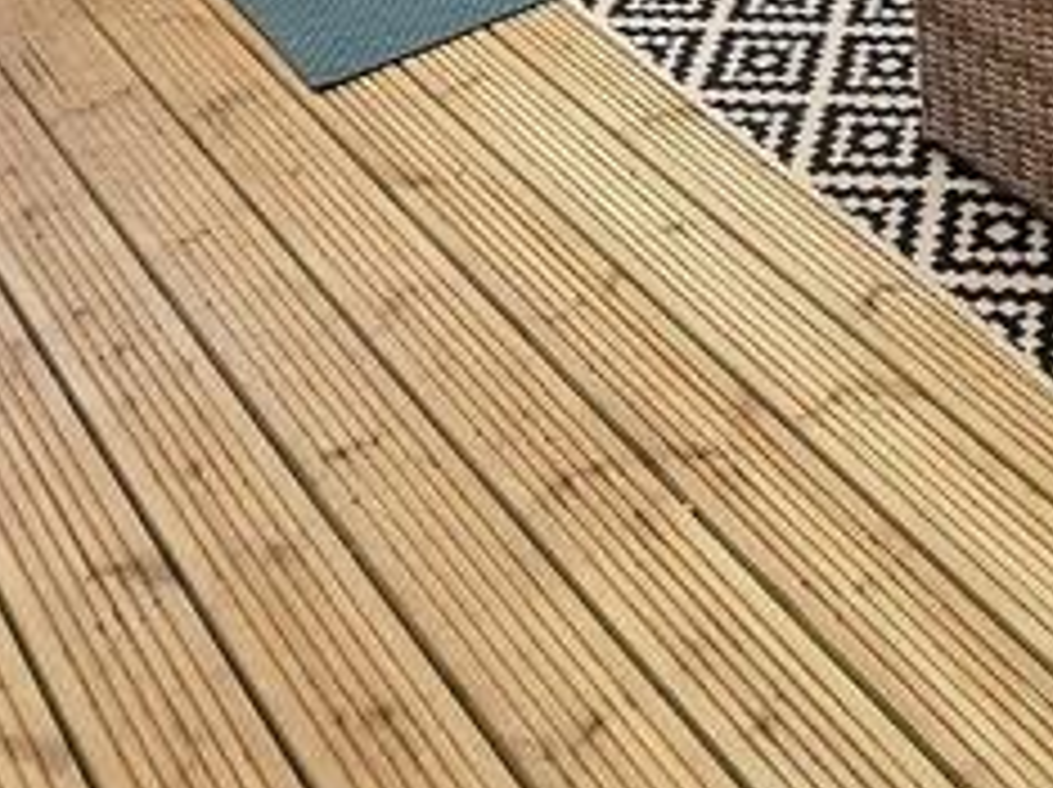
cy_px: -468
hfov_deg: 29.4
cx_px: 1242
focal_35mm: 57
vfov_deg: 20.8
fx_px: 1732
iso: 50
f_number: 2.2
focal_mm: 2.2
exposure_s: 1/476
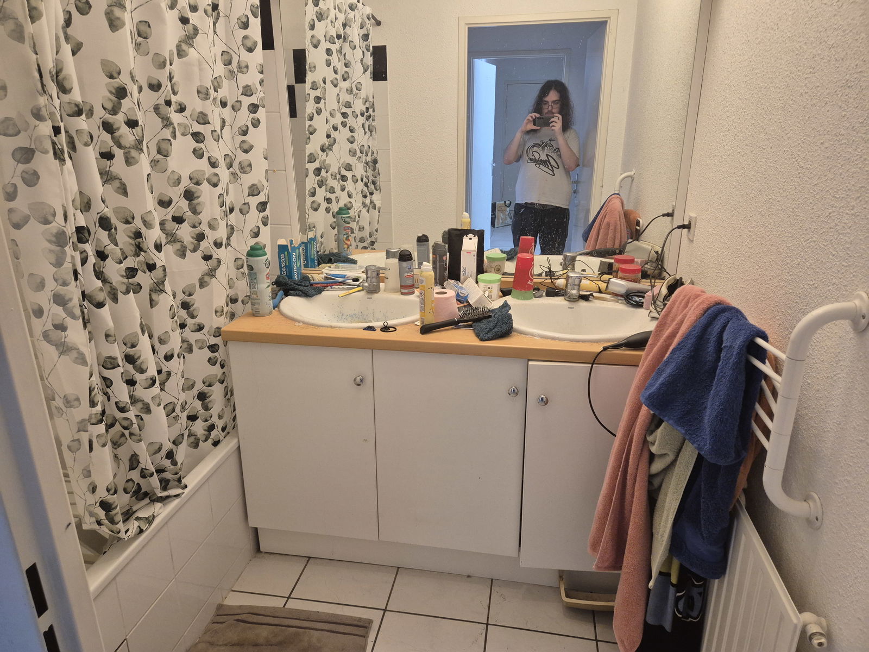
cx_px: 434
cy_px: 326
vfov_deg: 58.9
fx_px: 577
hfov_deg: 73.9
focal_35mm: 23
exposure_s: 1/100
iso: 640
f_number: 1.8
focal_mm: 5.4
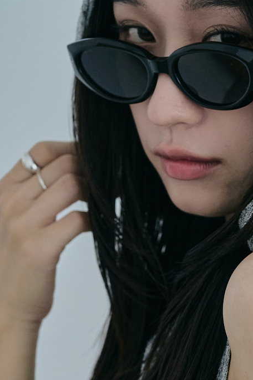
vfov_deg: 11.7
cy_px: 282
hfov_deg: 7.8
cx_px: 230
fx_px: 1857
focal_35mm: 176
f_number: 4
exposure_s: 1/125
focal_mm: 50
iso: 1250
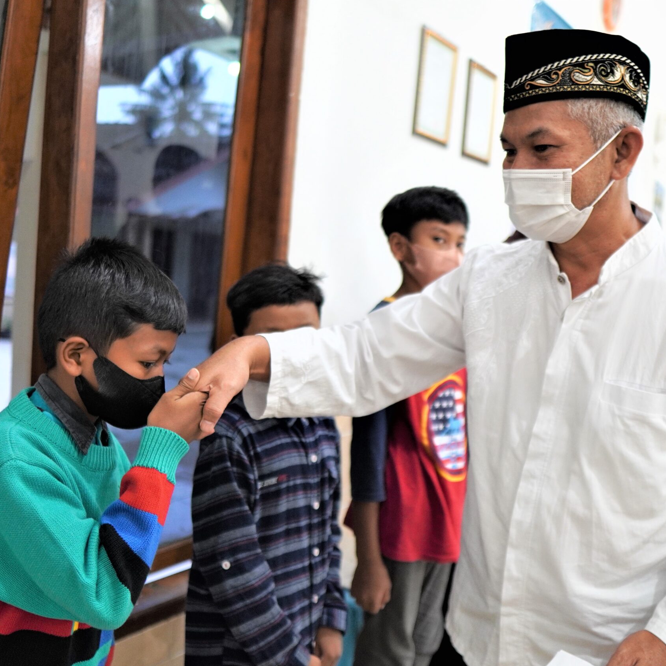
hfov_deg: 52.5
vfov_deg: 52.5
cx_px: 360
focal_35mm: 31
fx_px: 675
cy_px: 336
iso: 640
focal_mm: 16
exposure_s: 1/80
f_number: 1.4
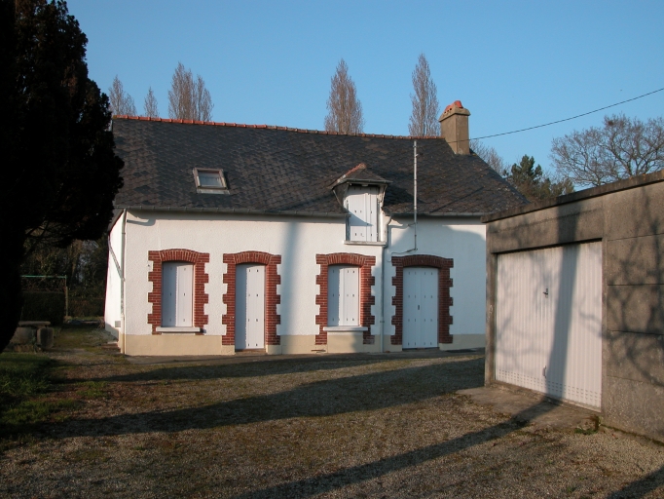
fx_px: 672
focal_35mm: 35
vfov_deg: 40.7
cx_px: 332
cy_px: 250
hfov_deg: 52.6
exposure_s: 1/319
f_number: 5.6
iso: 100
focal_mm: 8.9
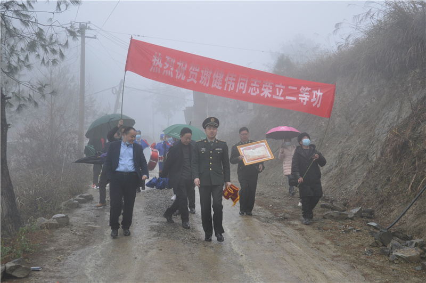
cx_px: 213
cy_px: 142
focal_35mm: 45
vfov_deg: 29.8
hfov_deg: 43.7
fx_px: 532
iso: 200
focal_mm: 30
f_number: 5.6
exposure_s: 1/125
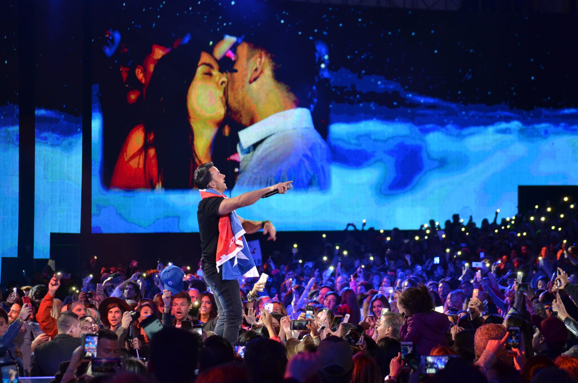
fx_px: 1802
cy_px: 192
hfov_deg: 18.2
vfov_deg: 12.1
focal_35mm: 112
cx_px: 289
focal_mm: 75
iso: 800
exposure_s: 1/125
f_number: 4.2
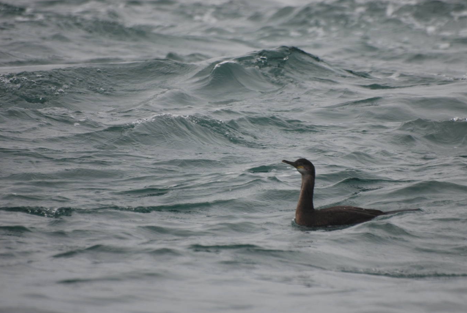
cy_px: 152
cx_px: 261
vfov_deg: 2.6
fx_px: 6870
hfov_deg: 3.9
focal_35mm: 529
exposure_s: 1/800
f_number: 5.6
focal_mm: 300
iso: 200
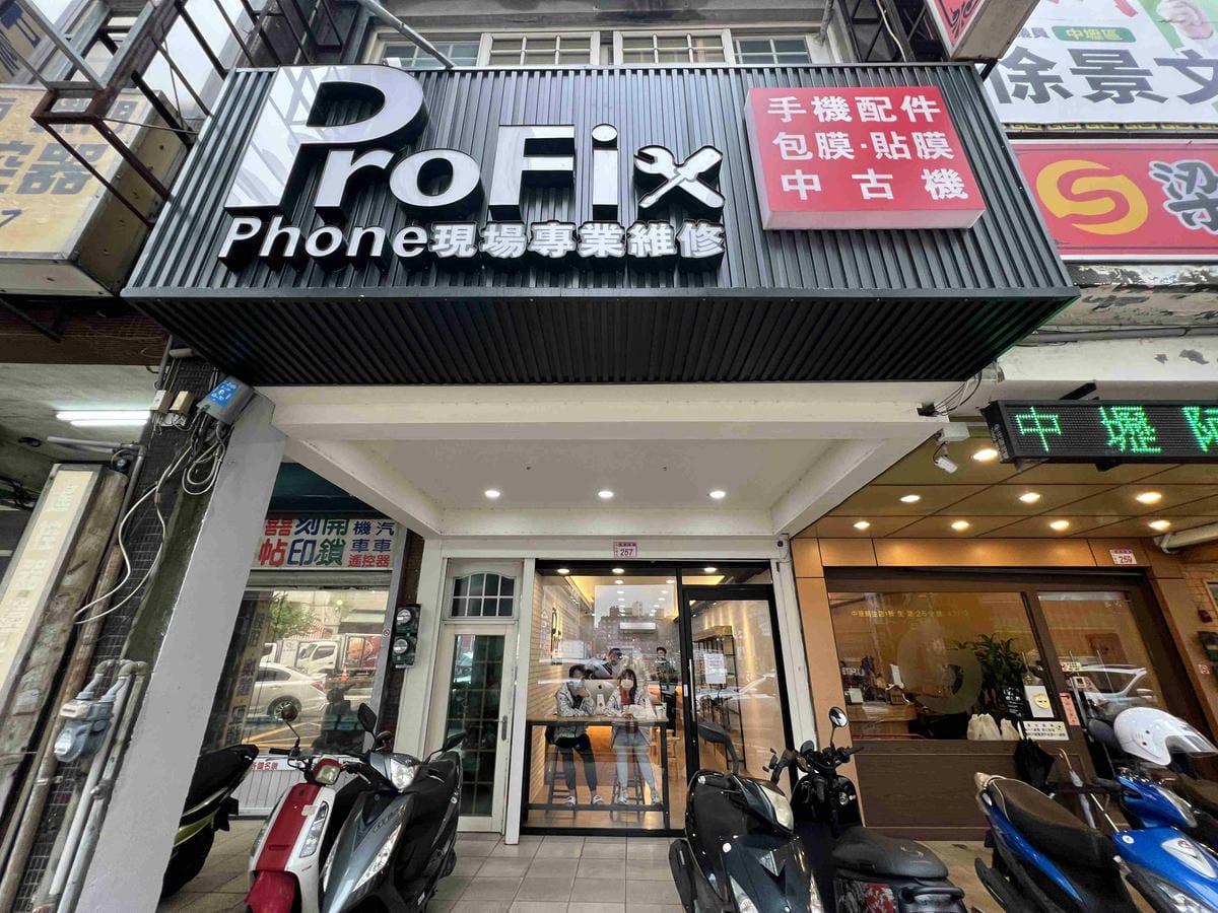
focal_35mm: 13
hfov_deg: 106.2
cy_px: 456
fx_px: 457
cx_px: 609
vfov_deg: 89.9
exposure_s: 1/120
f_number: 1.8
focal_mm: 1.57
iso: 125
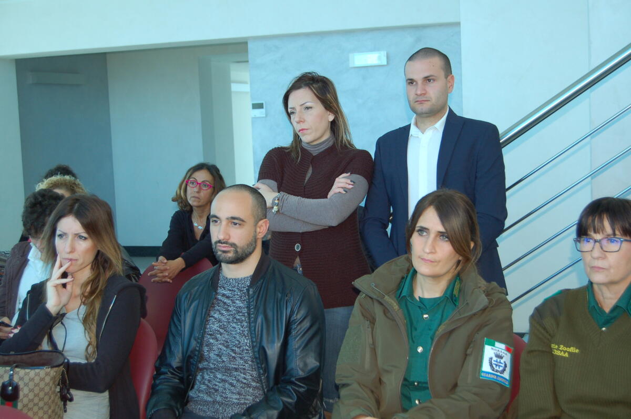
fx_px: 919
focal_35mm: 52
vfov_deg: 25.7
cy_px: 210
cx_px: 316
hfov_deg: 37.9
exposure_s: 1/60
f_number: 4.8
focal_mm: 35
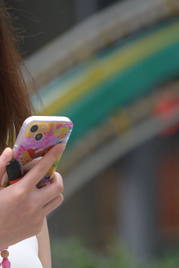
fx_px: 3856
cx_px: -37
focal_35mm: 517
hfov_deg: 2.7
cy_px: 311
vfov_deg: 4.0
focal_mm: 170
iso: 400
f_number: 4
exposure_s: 1/500
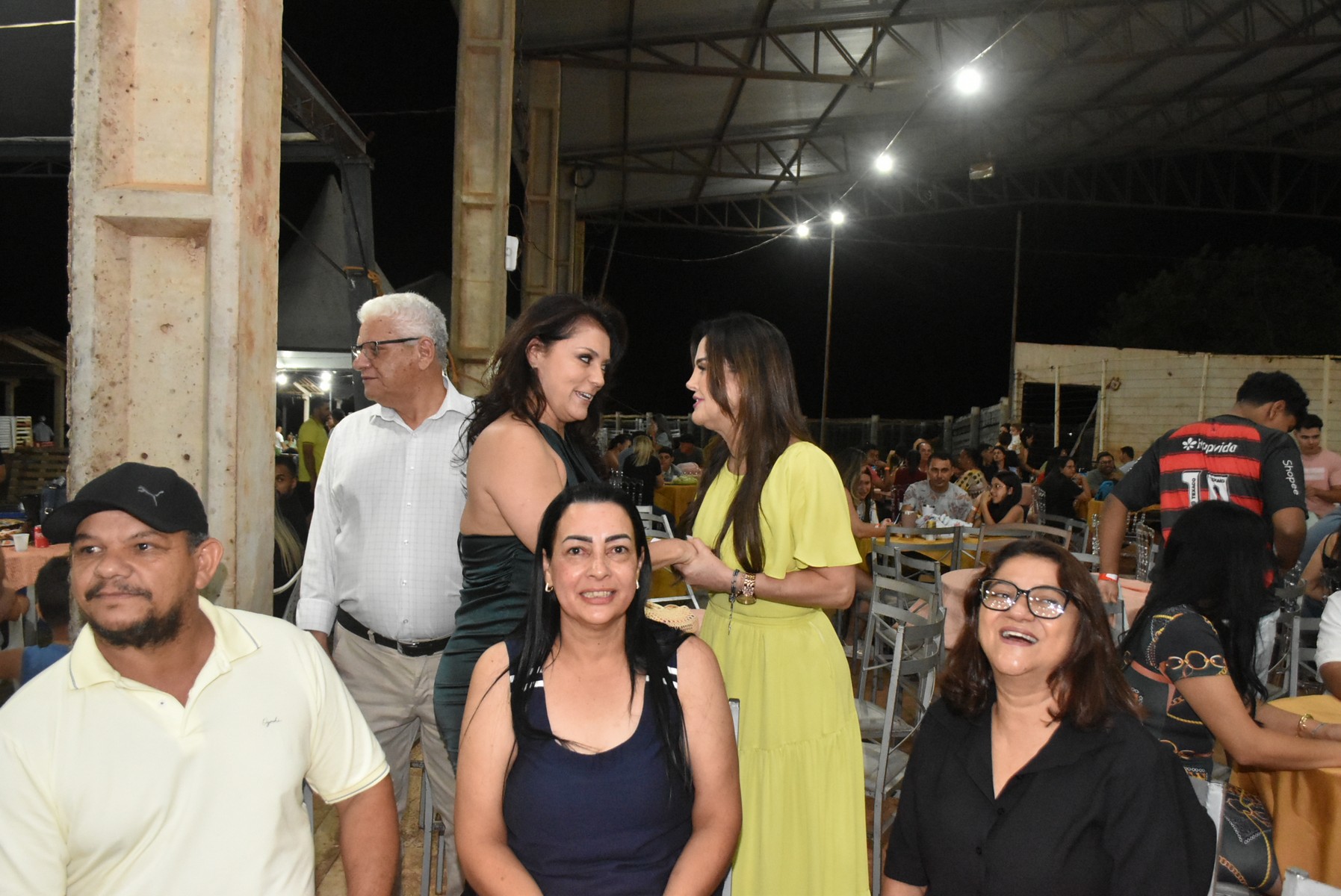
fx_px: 1118
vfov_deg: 43.7
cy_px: 448
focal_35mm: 30
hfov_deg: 61.9
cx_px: 670
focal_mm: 20
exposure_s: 1/80
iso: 5000
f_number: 5
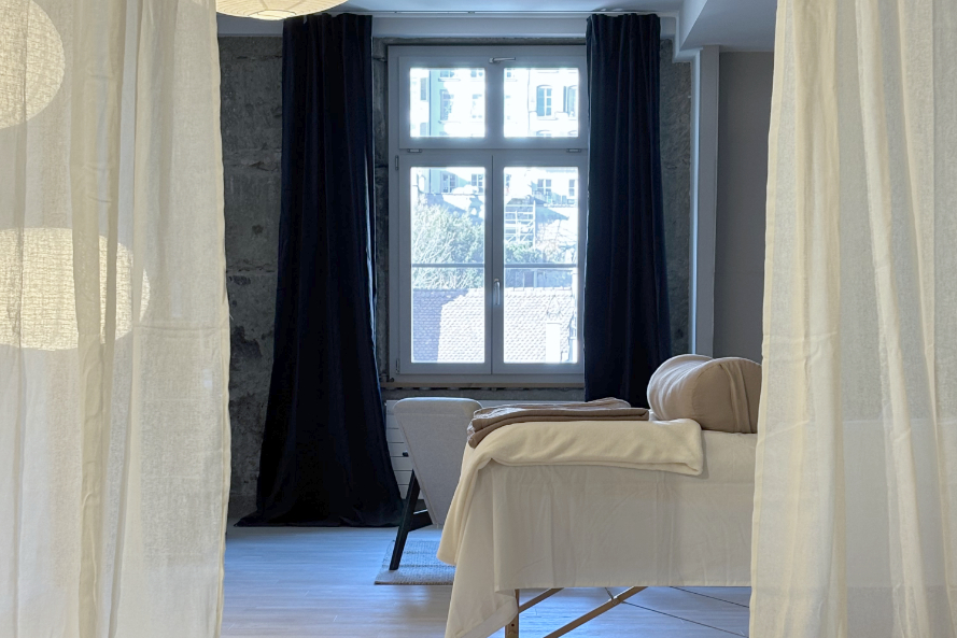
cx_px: 479
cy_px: 430
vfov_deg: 18.6
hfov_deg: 27.7
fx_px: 1941
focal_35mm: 73
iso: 64
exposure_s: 1/50
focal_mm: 6
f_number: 1.6
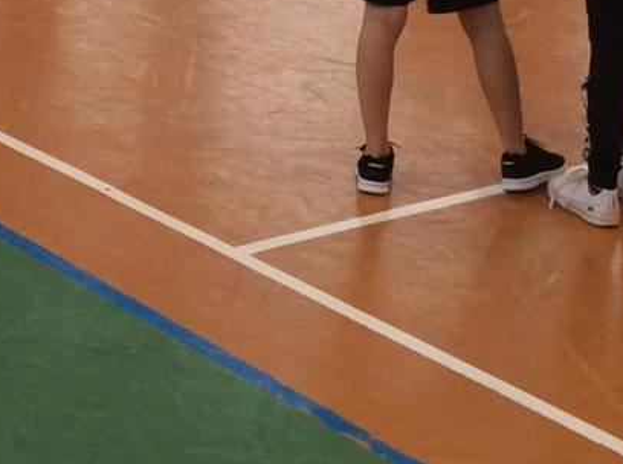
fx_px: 1885
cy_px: -237
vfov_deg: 13.2
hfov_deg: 18.6
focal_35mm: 105
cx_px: 119
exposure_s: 1/50
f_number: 2.4
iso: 40
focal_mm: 3.3
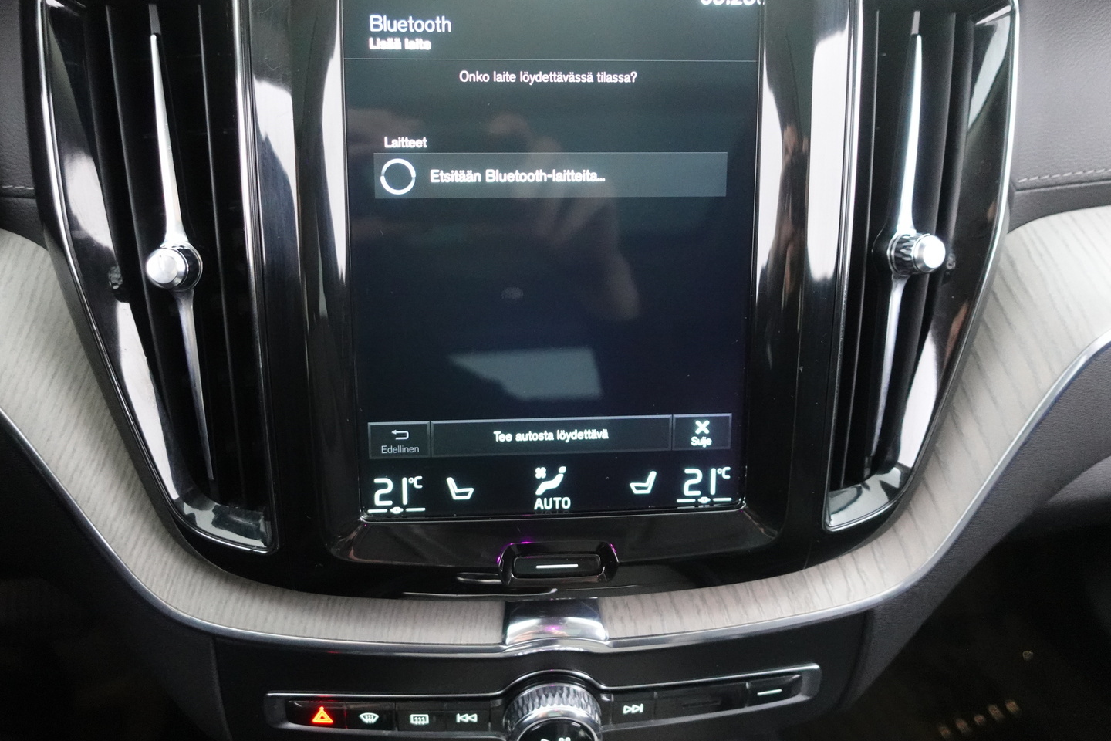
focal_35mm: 27
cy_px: 336
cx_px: 514
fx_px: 833
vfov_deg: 47.9
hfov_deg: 67.3
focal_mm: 9.4
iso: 3200
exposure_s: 1/25
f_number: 1.8
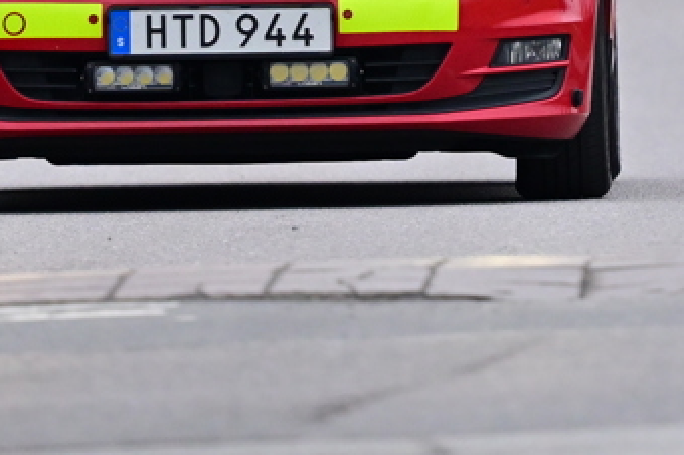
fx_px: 30408
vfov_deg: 0.9
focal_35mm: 1602
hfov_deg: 1.3
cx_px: 873
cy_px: -453
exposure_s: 1/1250
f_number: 2.8
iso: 1250
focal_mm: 400
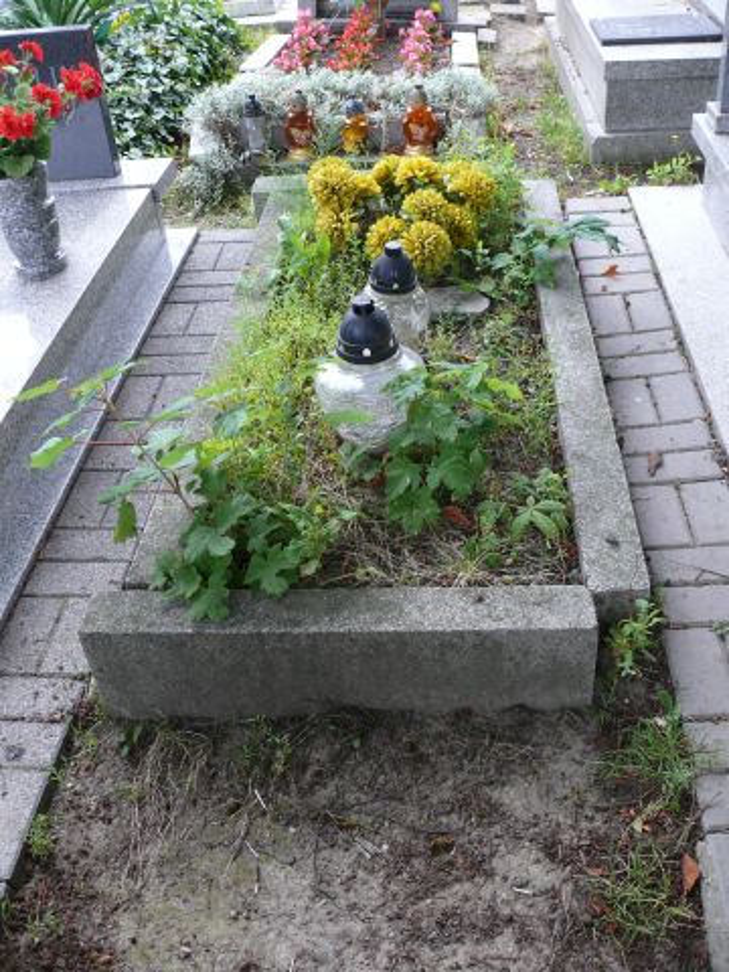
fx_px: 983
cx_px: 364
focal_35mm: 35
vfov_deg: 52.6
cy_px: 486
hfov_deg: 40.7
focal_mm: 7.4
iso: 100
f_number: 2.8
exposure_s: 1/80
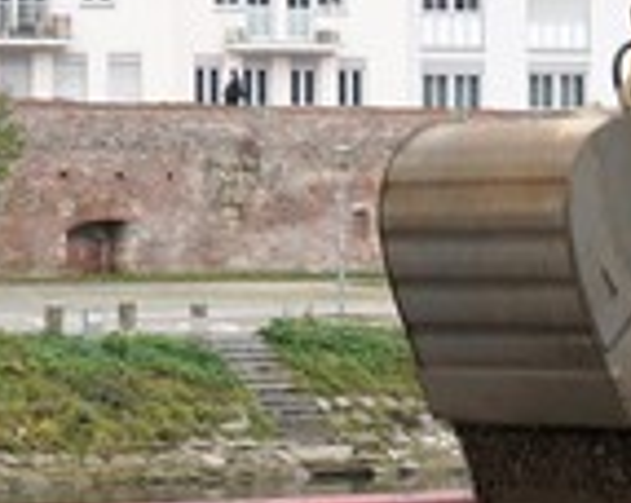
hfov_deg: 8.7
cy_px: 293
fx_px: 4122
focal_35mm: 221
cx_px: 574
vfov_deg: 7.0
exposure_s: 1/60
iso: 200
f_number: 9
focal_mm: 28
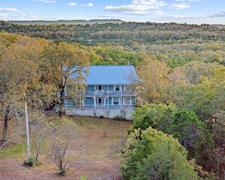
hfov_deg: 25.7
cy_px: 91
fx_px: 493
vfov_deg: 20.7
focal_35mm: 74
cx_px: 108
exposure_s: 1/100
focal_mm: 19.35
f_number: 2.8
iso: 200
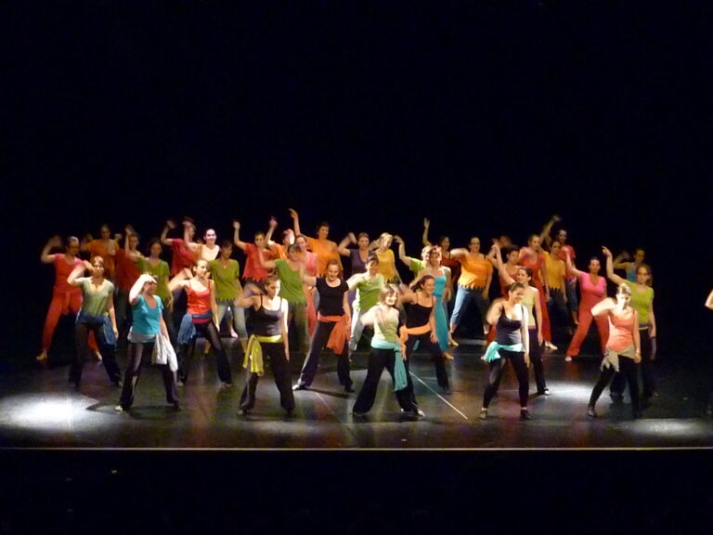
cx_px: 356
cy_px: 268
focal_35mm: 69
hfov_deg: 28.2
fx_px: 1421
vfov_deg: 21.3
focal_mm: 12.4
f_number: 4.3
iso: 3200
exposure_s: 1/30
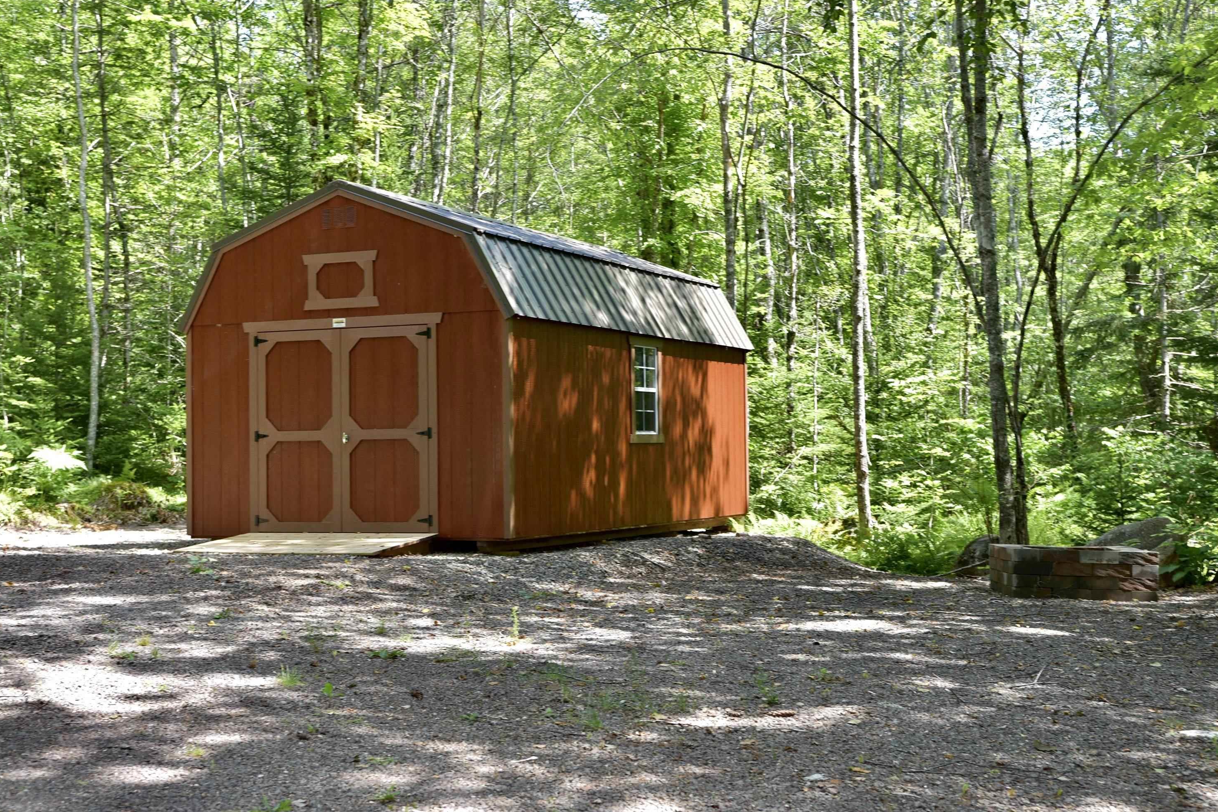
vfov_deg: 25.3
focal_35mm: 54
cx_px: 609
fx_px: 1810
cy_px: 405
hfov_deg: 37.2
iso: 100
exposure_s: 1/200
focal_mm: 35
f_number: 3.5
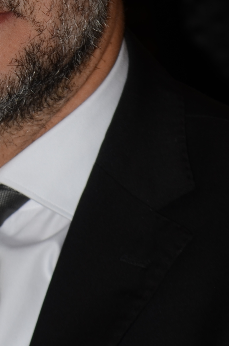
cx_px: -44
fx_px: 3877
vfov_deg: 5.1
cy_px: 50
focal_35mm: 405
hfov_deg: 3.4
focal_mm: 85
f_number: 4.5
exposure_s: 1/250
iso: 100
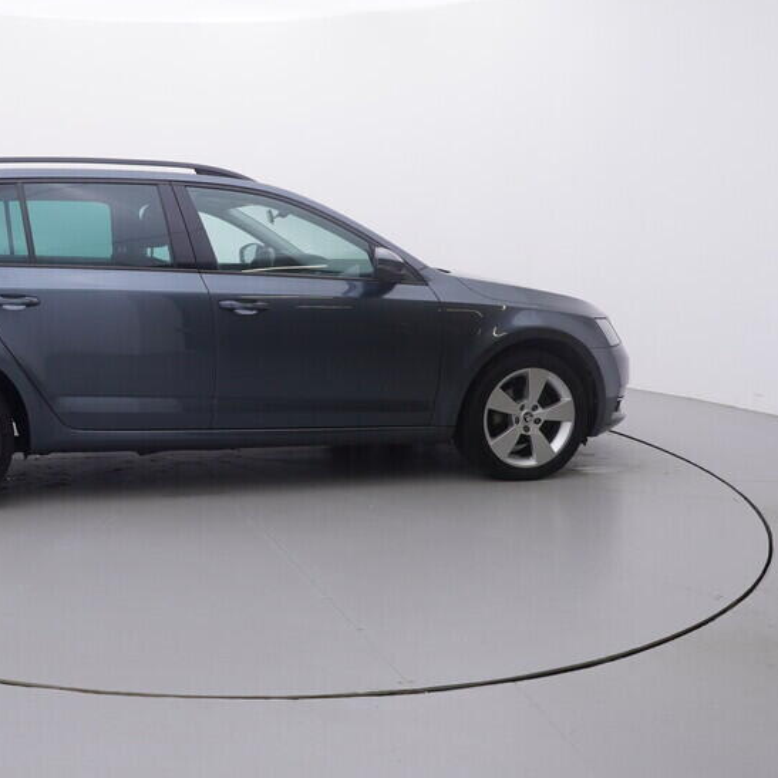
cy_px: 331
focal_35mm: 36
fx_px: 910
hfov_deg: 43.5
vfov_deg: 46.1
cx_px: 128
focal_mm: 15
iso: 200
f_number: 5
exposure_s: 1/80
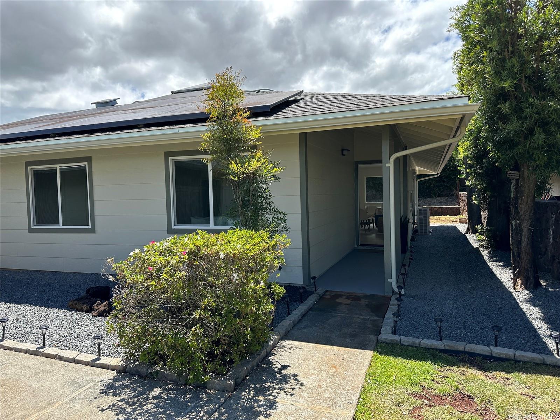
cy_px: 210
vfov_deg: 56.8
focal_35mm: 24
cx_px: 280
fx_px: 388
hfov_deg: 71.6
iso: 80
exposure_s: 1/2353
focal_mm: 6.86
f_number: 1.78
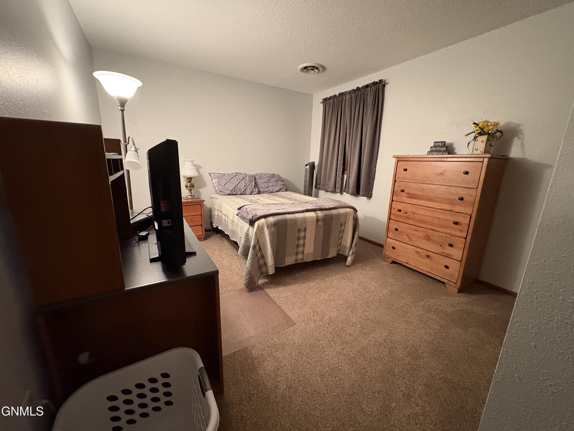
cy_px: 216
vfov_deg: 85.7
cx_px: 287
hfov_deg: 102.1
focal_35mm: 14
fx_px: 232
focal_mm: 2.22
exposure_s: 1/40
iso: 800
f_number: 2.2
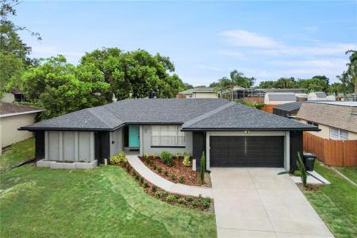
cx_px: 178
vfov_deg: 57.2
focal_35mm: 22
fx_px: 218
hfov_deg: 78.6
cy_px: 119
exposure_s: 1/2500
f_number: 2.4
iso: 110
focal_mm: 8.38
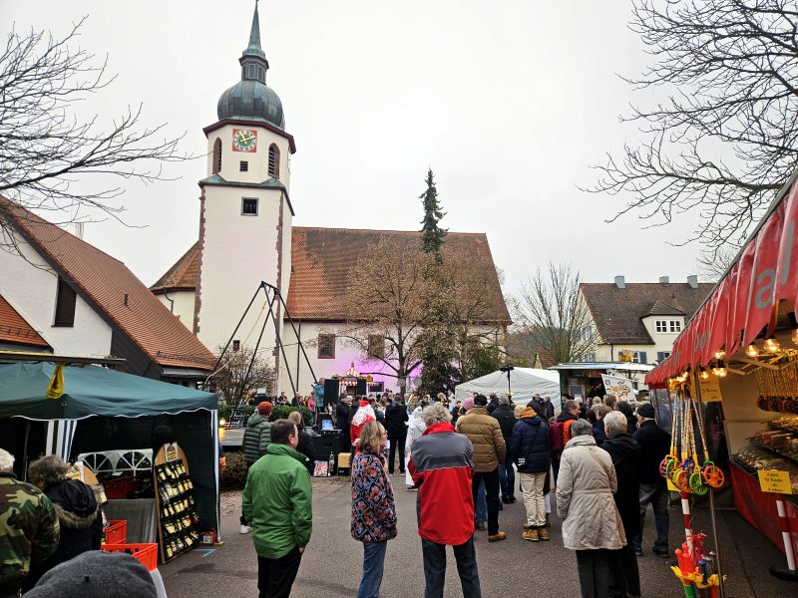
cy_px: 299
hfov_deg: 73.9
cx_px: 399
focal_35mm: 23
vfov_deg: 58.9
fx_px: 530
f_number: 1.8
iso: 25
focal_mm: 5.4
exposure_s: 1/274
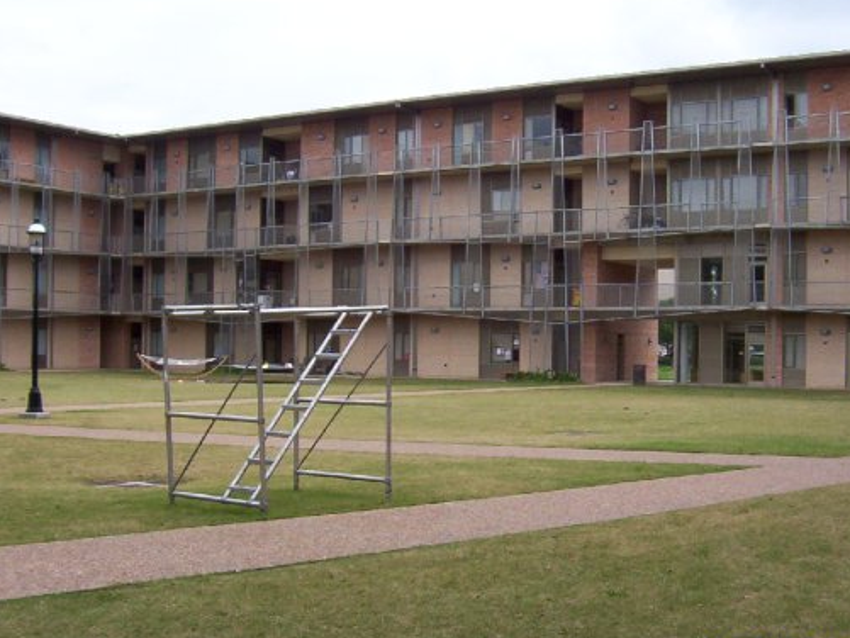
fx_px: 1130
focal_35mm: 46
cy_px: 355
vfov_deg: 31.5
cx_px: 460
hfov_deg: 41.2
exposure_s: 1/505
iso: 100
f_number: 5.24
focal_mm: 5.54
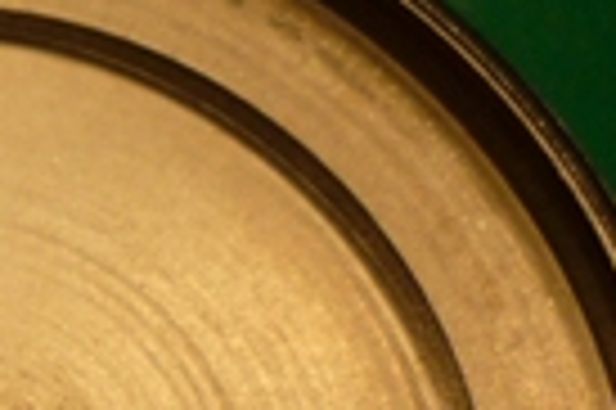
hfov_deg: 9.0
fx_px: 3435
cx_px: -1000
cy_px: 104
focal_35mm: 201
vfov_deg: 6.8
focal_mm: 5.5
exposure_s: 1/60
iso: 80
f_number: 2.8
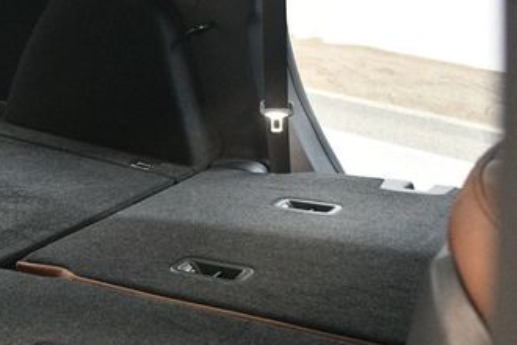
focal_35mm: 64
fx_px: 919
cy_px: 242
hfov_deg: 30.0
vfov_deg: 21.1
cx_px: 42
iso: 4500
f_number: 3.5
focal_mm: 22
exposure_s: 1/60
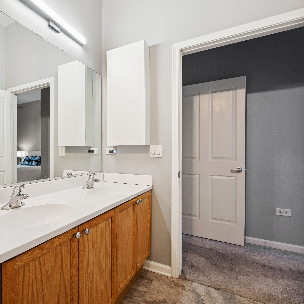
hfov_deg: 70.6
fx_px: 205
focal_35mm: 21
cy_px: 153
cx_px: 98
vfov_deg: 73.0
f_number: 8
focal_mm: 15.5
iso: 400
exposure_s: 1/30
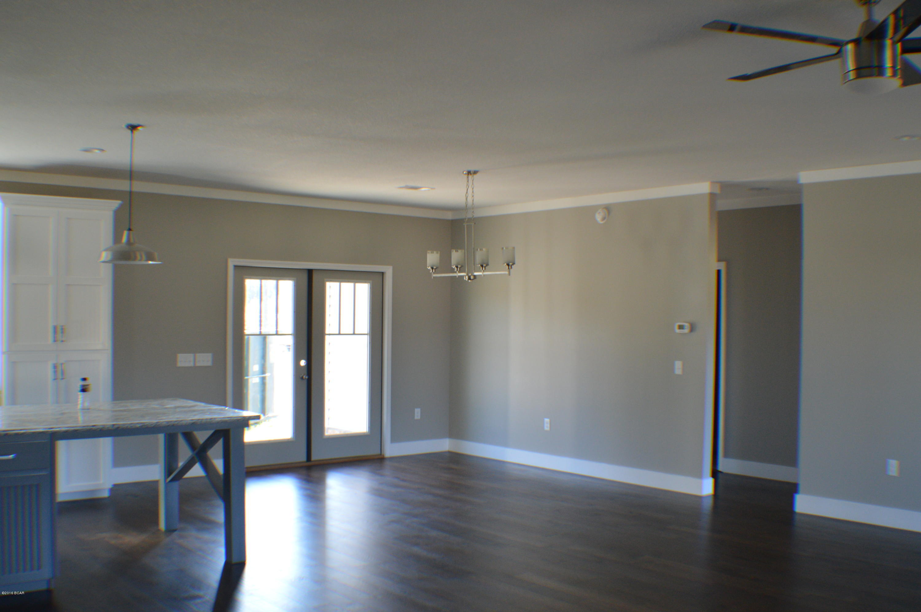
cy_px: 306
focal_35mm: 44
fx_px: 1112
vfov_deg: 30.8
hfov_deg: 45.0
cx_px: 460
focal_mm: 29
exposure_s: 1/60
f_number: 4.5
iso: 640
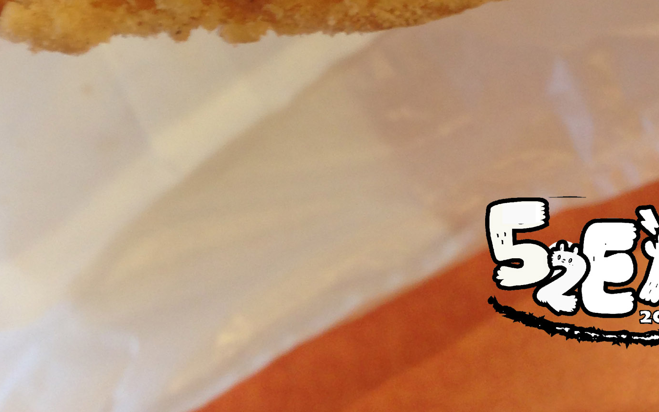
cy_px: -307
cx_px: 251
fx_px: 1491
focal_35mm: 83
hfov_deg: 24.9
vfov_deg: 14.1
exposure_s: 1/20
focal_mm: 4.12
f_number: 2.4
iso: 50
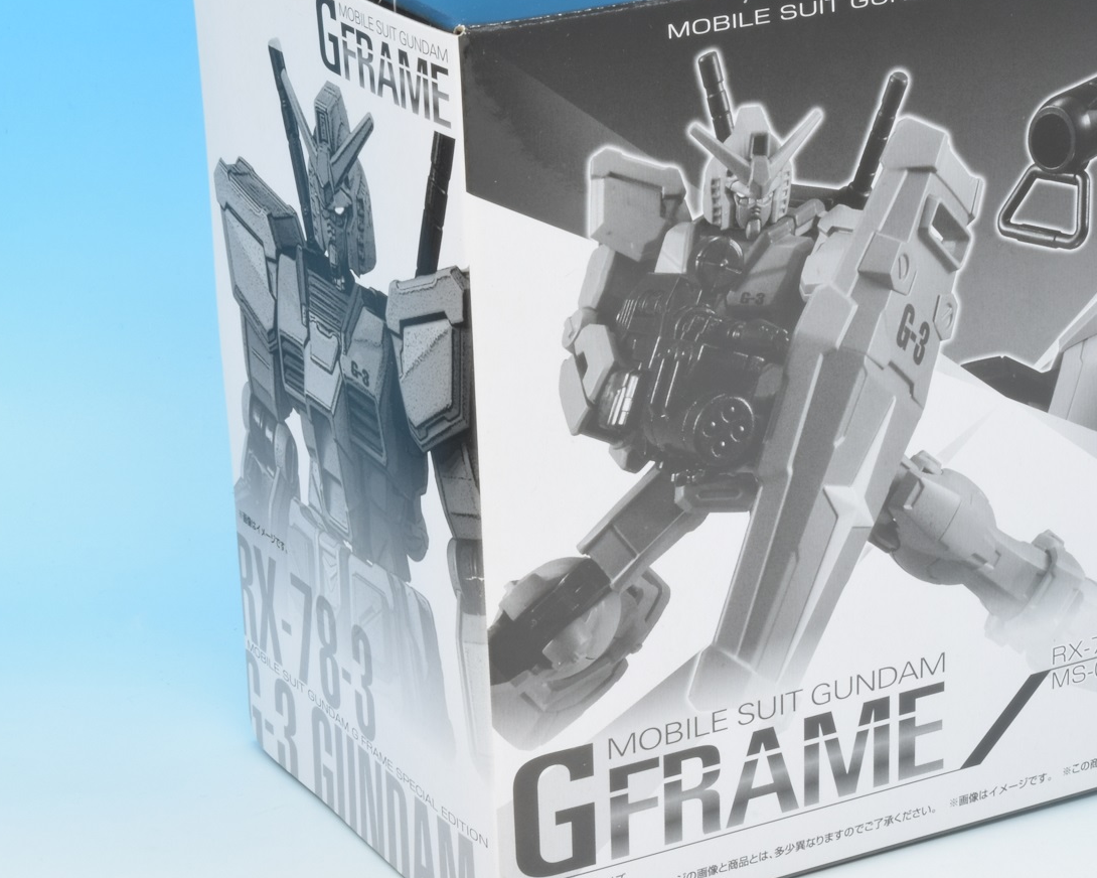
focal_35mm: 119
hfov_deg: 16.1
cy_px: 355
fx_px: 3864
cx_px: 839
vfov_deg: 13.0
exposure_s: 5
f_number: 36
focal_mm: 48
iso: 100
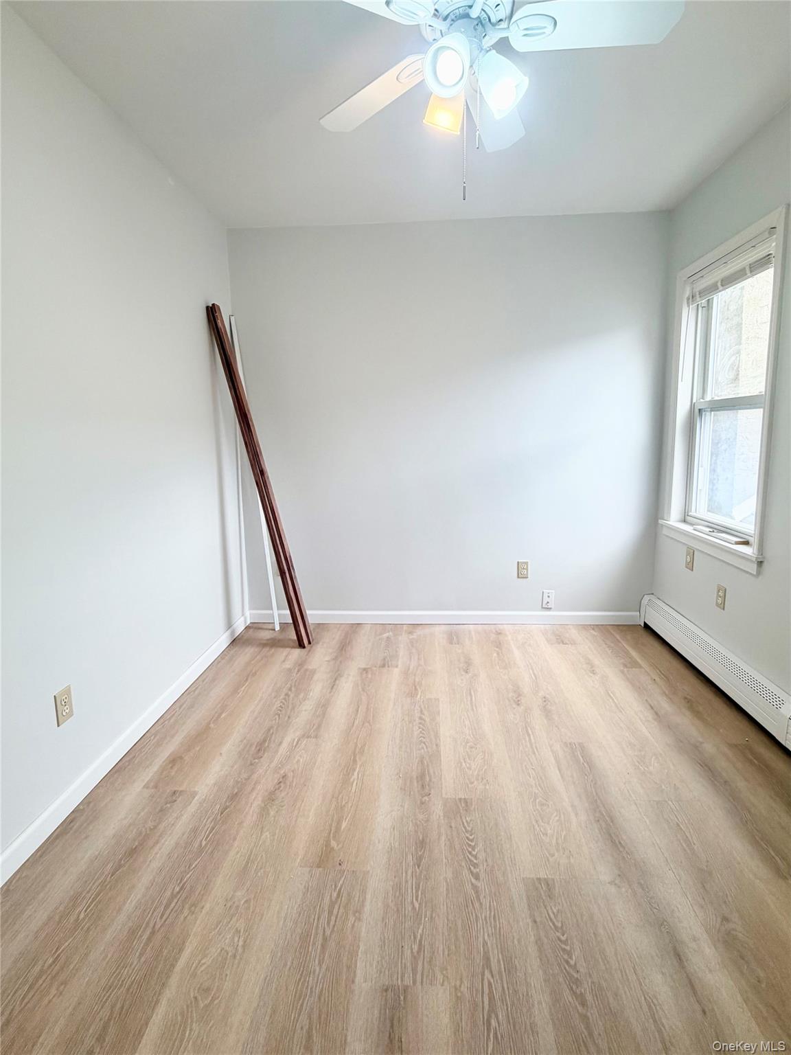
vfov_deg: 102.1
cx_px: 396
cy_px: 528
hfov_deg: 85.7
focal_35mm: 14
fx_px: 427
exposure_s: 1/120
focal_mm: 2.22
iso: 64
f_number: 2.2
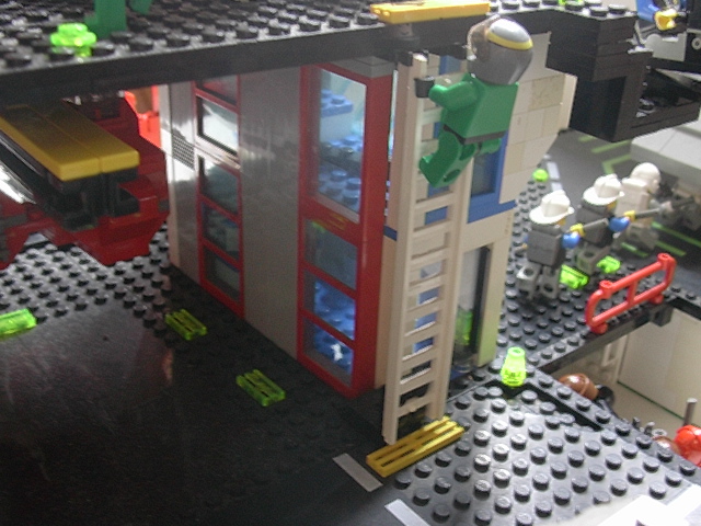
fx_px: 911
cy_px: 263
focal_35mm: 45
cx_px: 350
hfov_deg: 42.1
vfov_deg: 32.2
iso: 70
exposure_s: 1/8.4
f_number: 2.9
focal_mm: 6.7
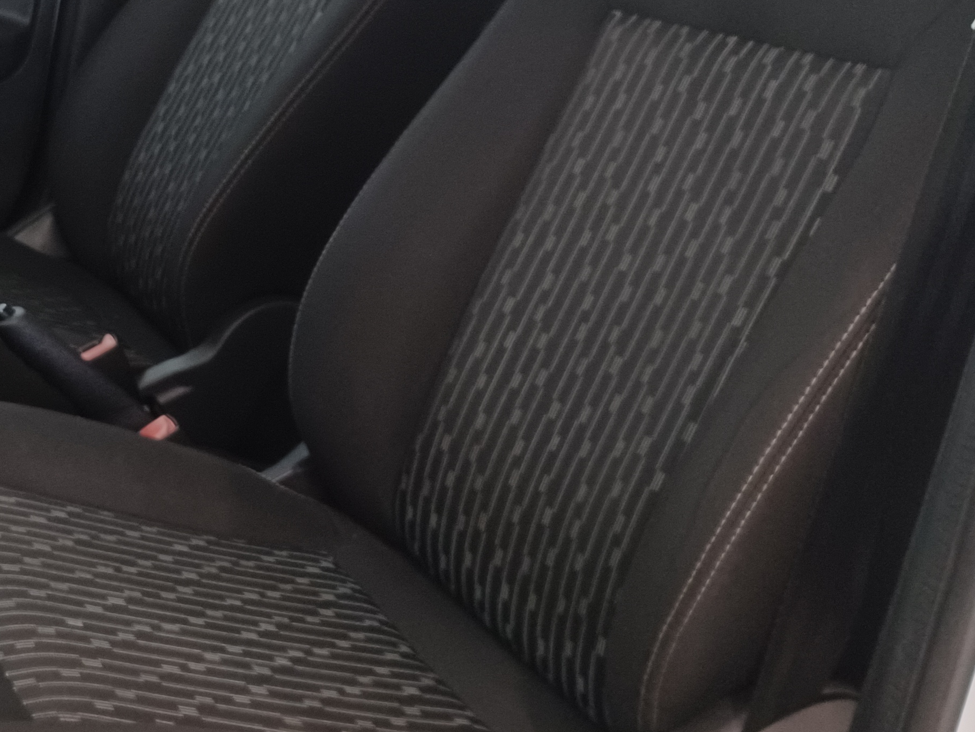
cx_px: 227
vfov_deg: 26.5
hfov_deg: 34.1
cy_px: 260
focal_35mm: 55
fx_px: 1549
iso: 320
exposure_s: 1/40
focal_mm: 4.6
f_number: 1.8
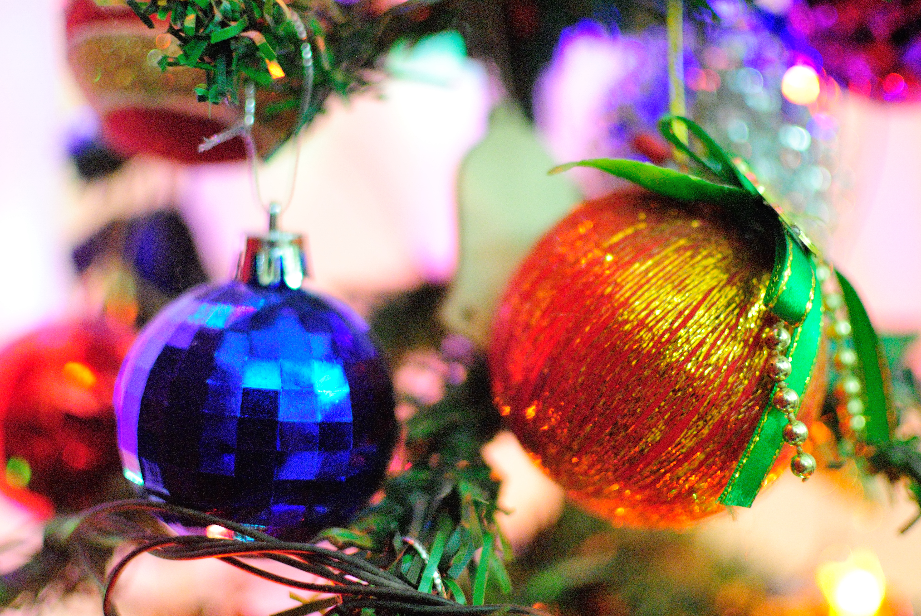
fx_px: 1345
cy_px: 308
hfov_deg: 37.8
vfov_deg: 25.8
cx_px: 460
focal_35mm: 52
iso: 1400
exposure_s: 1/30
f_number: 1.8
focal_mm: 35
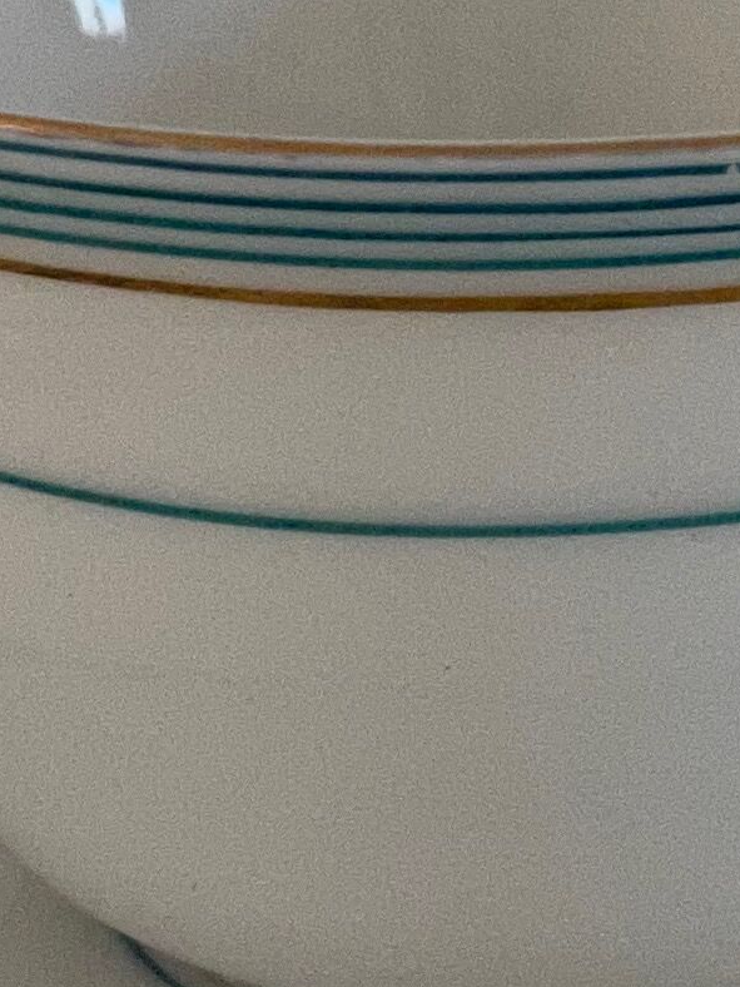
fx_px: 3791
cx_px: 746
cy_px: 158
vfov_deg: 14.7
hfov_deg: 11.0
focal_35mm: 133
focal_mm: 4.25
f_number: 1.8
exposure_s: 1/60
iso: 160
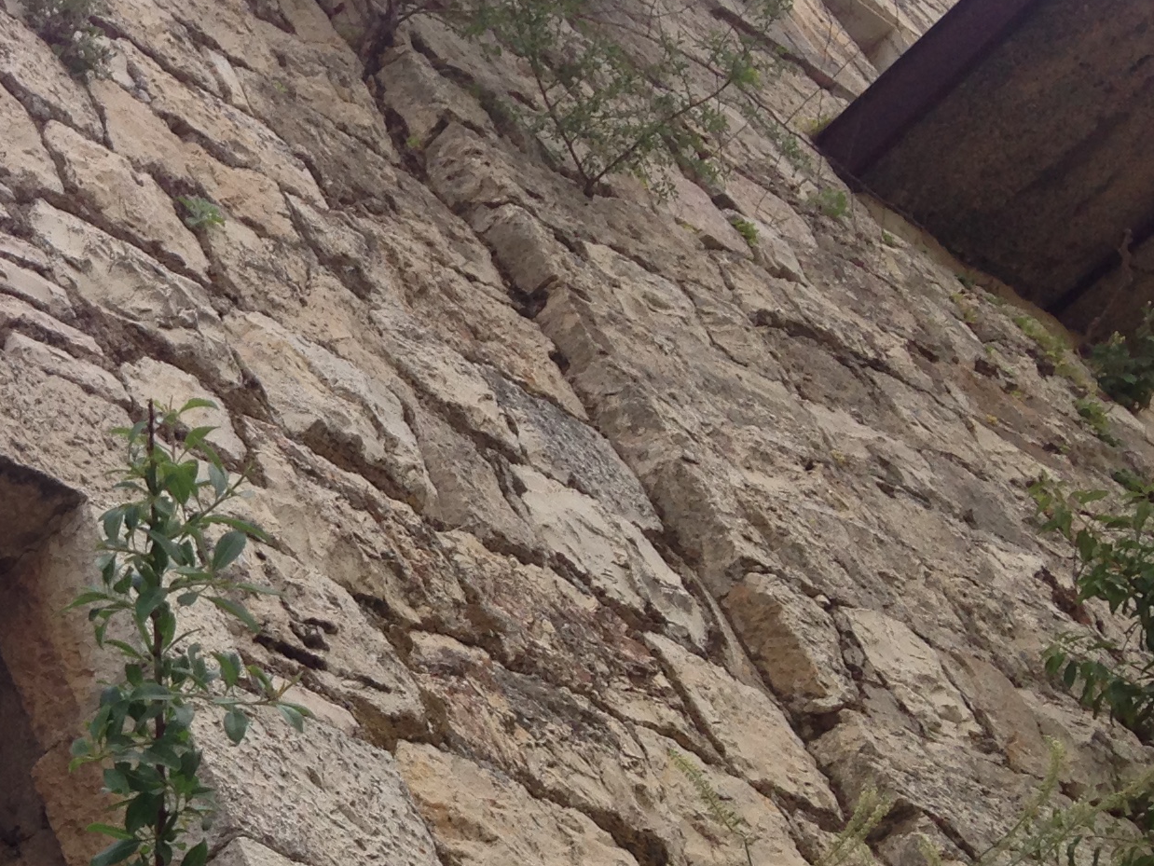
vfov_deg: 16.9
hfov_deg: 20.7
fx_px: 2901
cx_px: -315
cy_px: 590
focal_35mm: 87
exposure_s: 1/1022
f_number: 2.4
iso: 50
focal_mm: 4.12
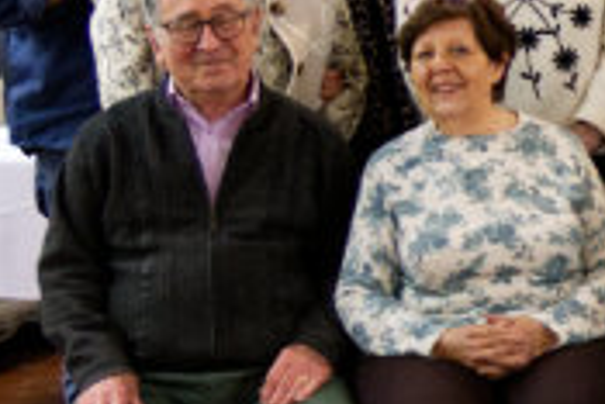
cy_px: 110
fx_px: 2422
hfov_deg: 12.6
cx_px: 1172
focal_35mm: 144
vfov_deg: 9.5
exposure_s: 1/40
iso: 2000
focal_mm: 24
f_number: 4
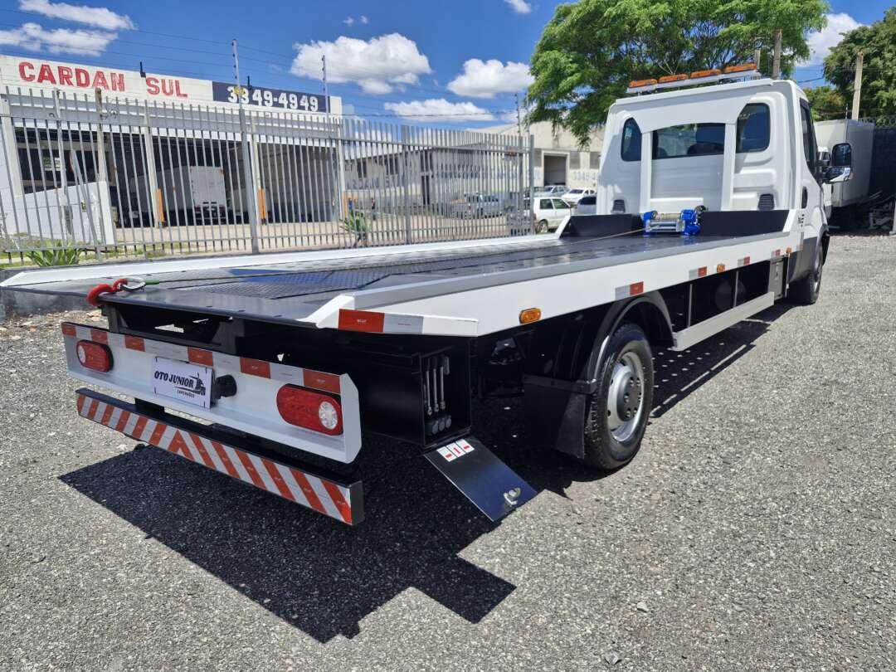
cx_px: 448
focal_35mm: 23
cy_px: 336
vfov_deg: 58.9
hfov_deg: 73.9
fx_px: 595
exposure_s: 1/1464
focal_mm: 5.54
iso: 50
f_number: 1.8
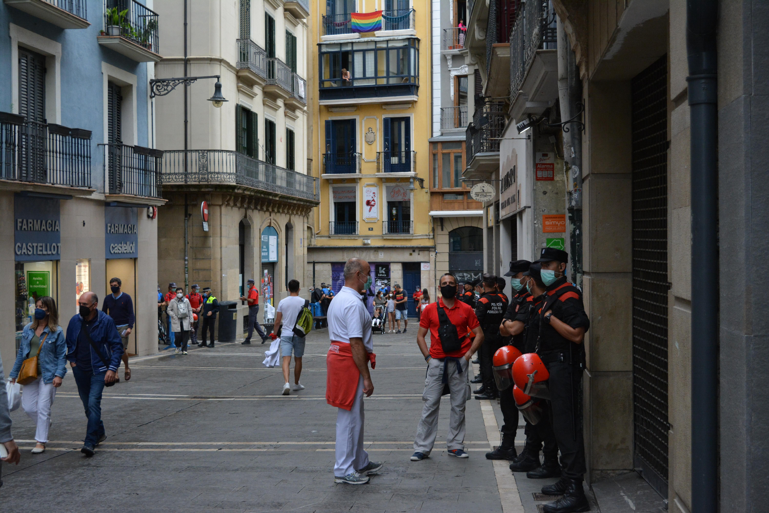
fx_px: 1025
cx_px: 384
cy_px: 256
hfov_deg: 41.1
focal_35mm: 48
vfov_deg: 28.1
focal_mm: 32
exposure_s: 1/500
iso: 1000
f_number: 5.6
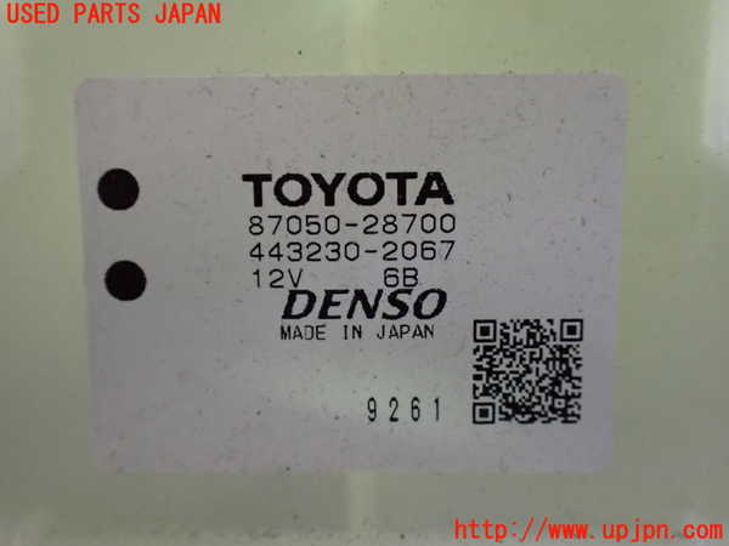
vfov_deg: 46.8
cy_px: 273
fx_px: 632
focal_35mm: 30
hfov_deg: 60.0
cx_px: 364
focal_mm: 5.4
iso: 1250
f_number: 2.3
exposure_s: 1/30
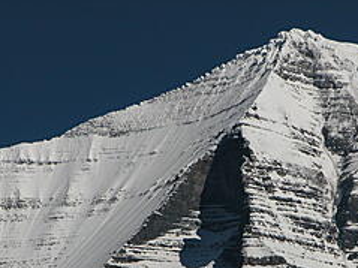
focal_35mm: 400
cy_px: 220
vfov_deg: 3.7
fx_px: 4135
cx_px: 273
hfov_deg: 5.0
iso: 100
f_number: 7.4
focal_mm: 61.5
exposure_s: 1/1445
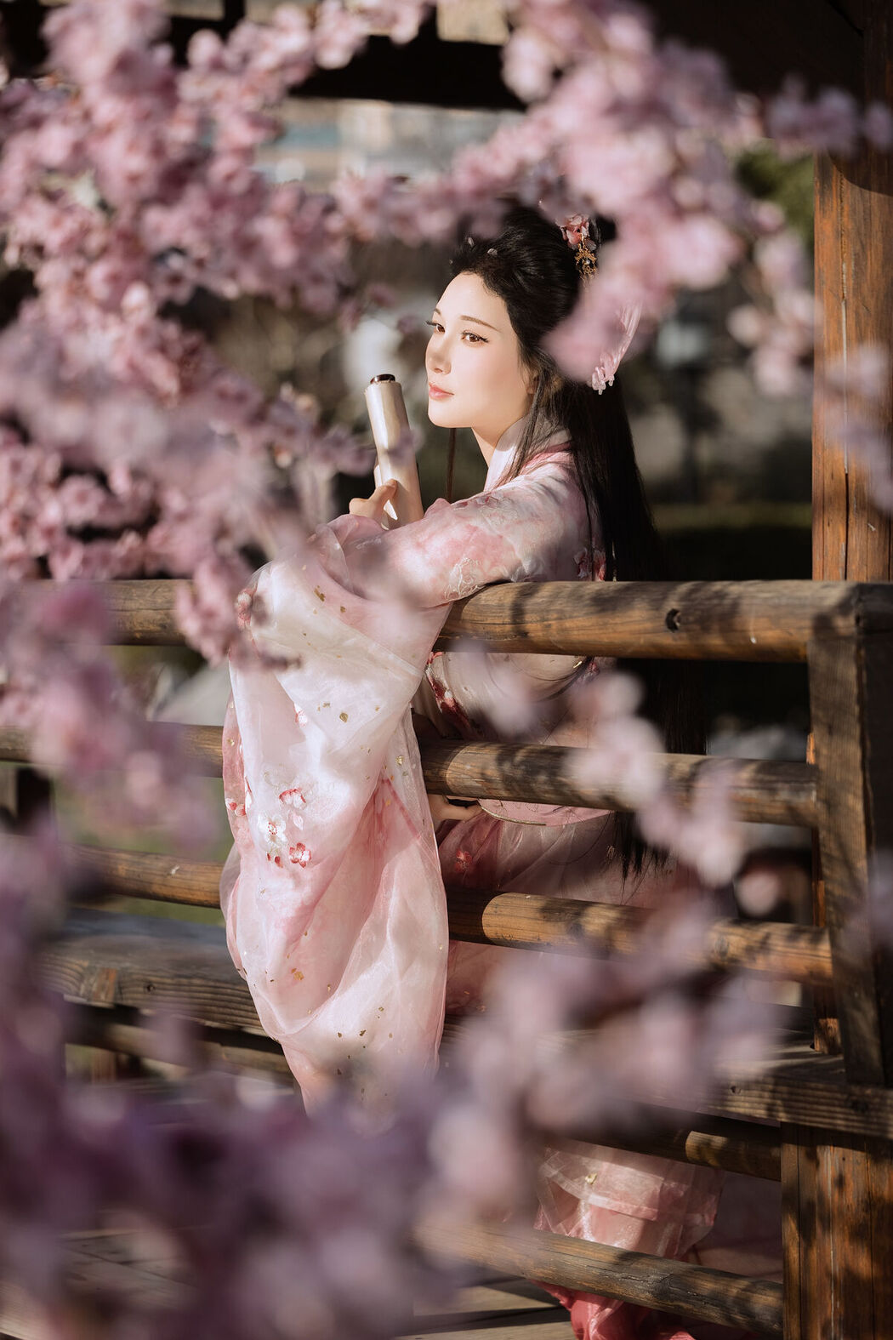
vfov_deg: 19.6
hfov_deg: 13.2
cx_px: 446
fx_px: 3869
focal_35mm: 104
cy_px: 670
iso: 100
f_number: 3.2
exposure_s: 1/1600
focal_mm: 104
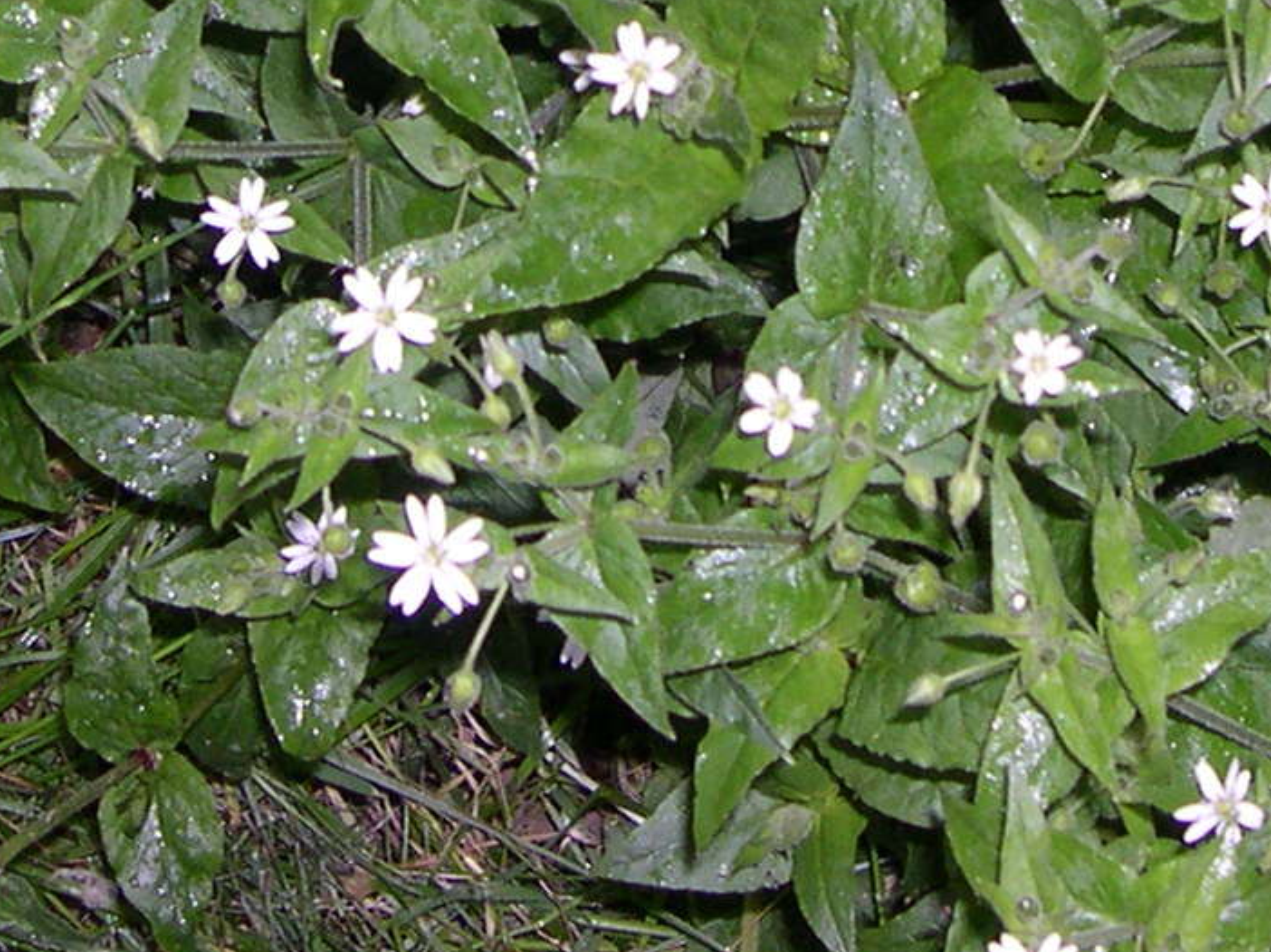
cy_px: -346
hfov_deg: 16.0
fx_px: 4515
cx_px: 704
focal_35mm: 123
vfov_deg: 11.7
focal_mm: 8
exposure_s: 1/30
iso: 162
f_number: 7.6
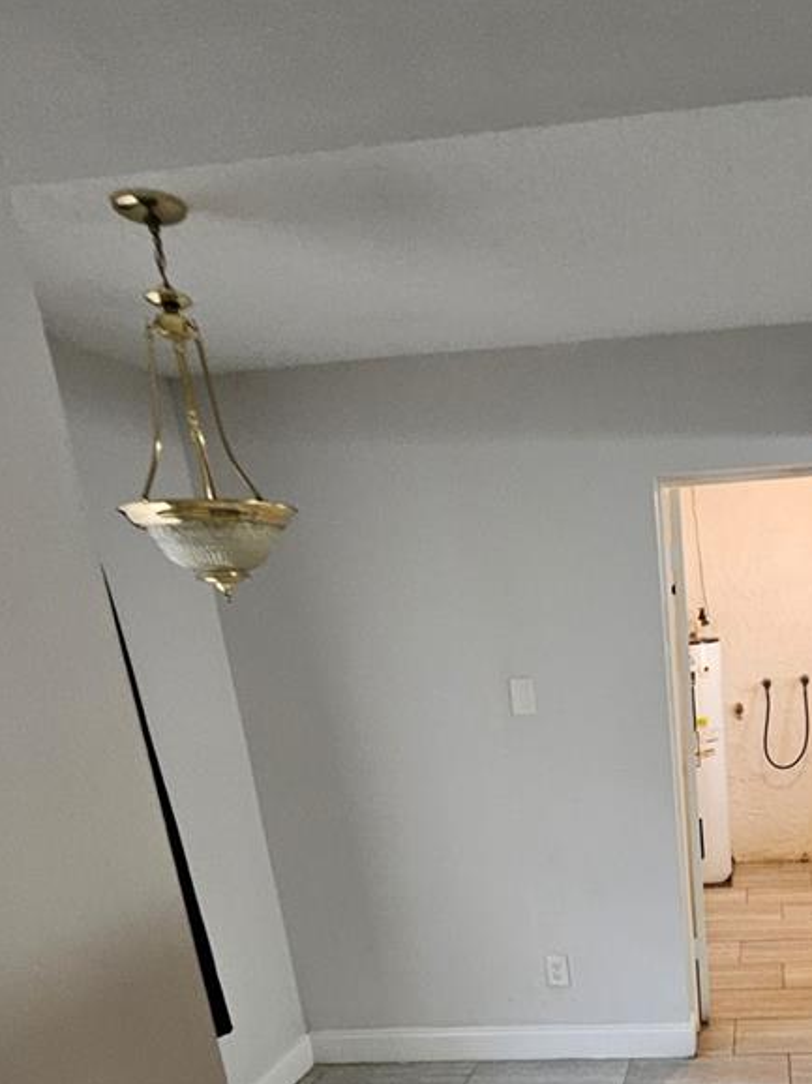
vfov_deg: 59.2
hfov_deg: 47.4
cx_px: 692
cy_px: 896
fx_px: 845
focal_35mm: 27
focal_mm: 1.74
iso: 320
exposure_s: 1/30
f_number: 2.2
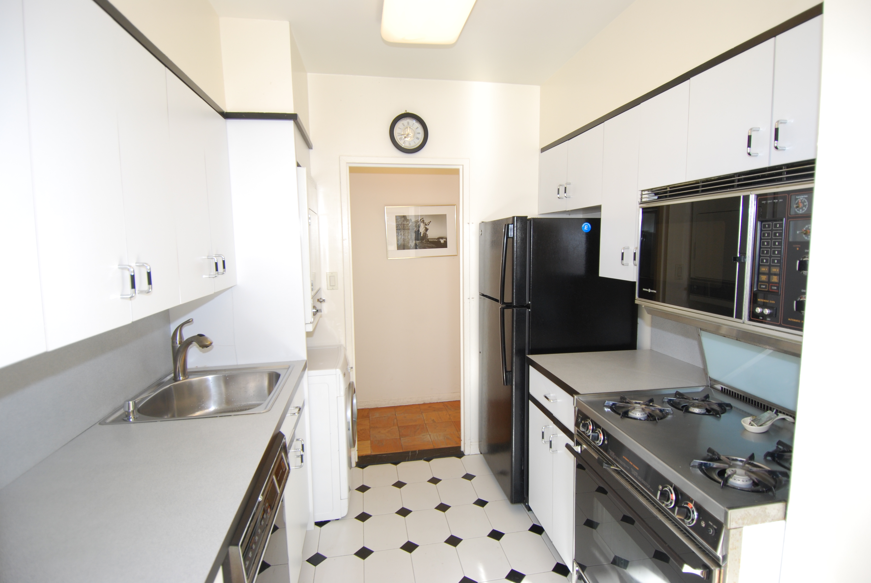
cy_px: 292
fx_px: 436
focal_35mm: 18
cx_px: 436
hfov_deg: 89.9
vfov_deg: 67.5
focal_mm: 12
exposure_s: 1/80
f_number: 4.5
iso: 200
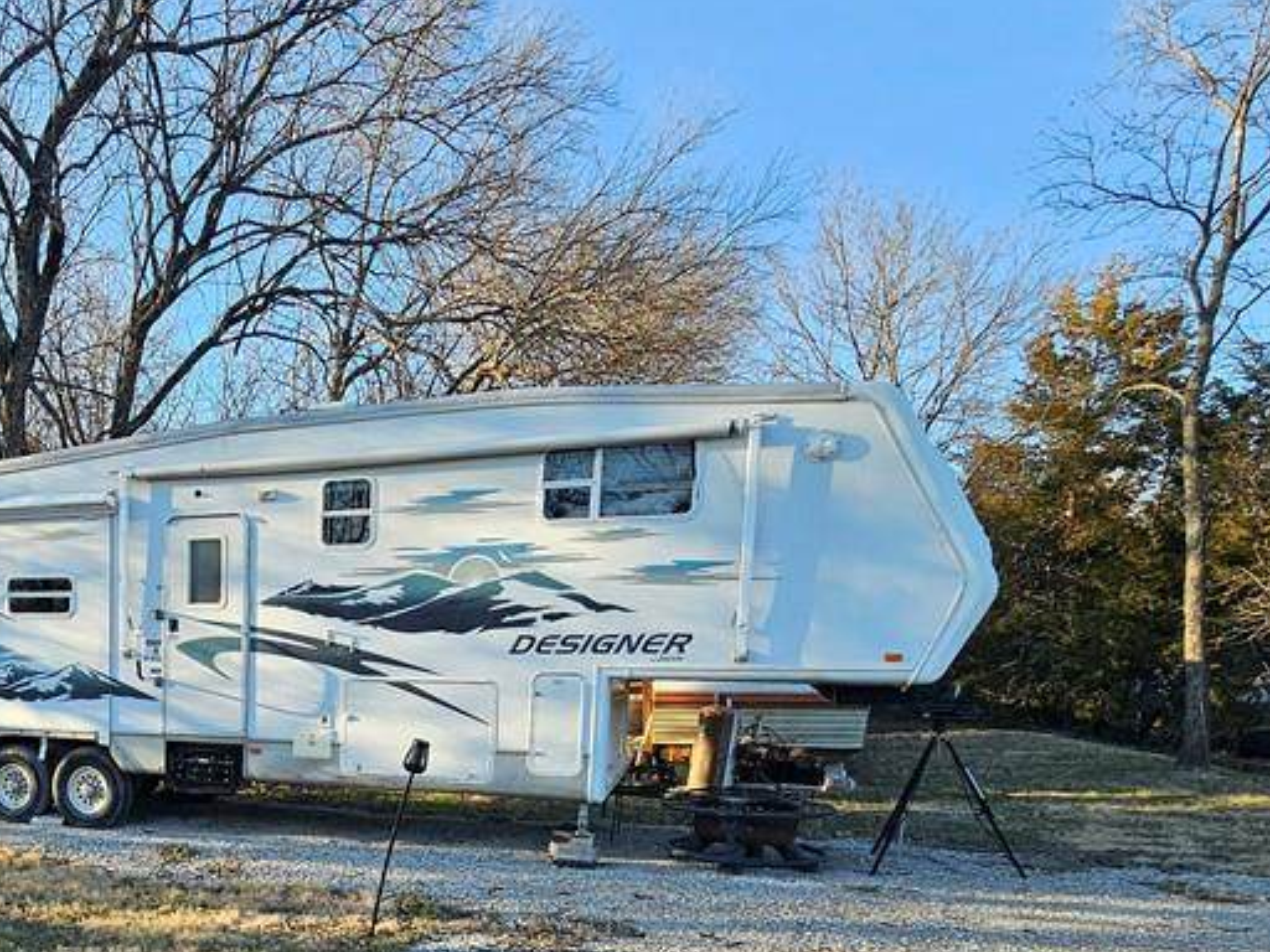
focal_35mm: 26
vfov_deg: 49.5
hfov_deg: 60.1
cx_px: 198
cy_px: 781
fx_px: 954
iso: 50
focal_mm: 2.2
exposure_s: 1/400
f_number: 2.2
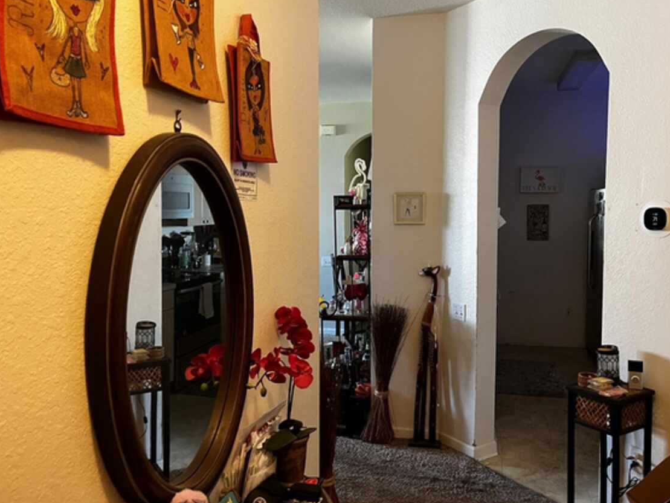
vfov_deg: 46.8
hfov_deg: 59.9
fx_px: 581
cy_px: 245
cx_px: 365
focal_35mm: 30
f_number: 1.6
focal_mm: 5.1
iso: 500
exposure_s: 1/60
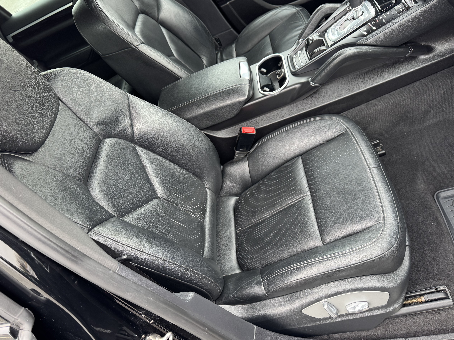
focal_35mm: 27
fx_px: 354
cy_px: 174
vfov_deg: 51.4
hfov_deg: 65.1
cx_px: 201
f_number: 1.78
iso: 160
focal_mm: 6.76
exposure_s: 1/121
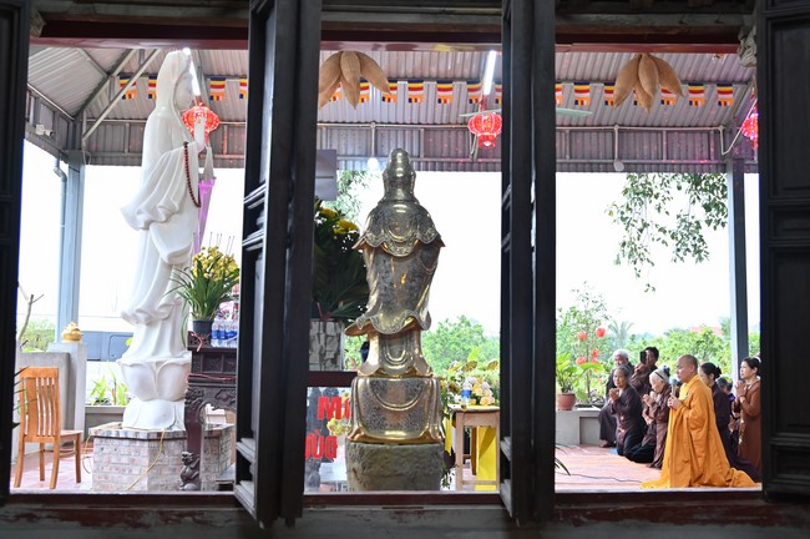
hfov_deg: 48.5
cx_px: 405
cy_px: 270
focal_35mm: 40
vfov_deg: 33.3
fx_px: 899
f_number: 5
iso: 800
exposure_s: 1/100
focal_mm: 40
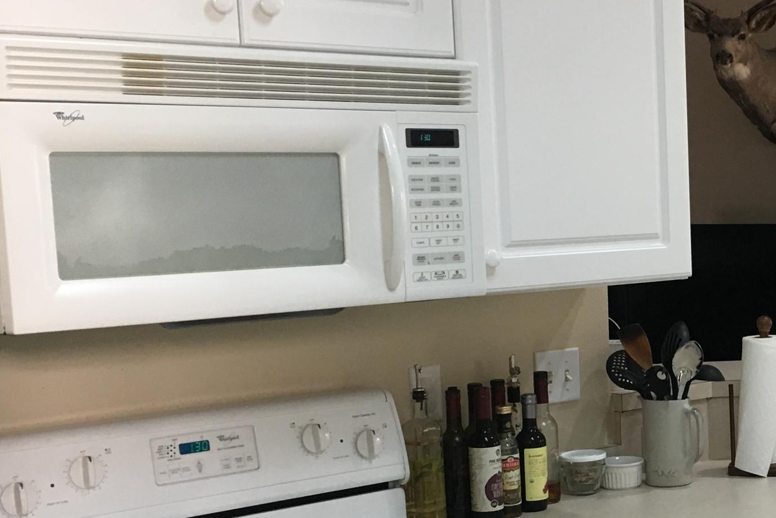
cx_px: 784
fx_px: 1423
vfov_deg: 20.5
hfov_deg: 28.5
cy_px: 366
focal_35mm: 66
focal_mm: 4.15
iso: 80
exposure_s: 1/30
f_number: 2.2
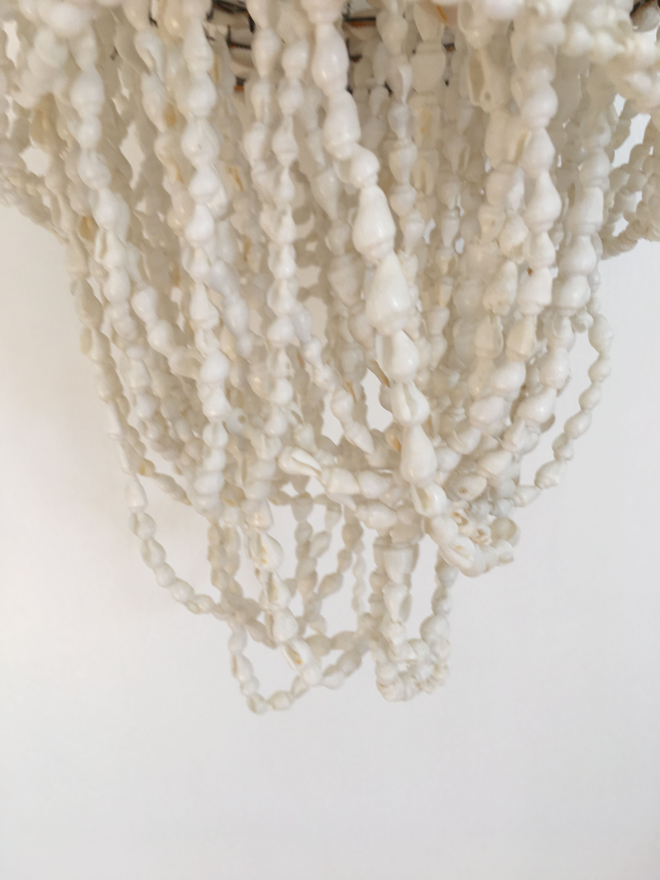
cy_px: 440
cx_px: 330
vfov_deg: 61.7
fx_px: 737
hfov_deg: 48.2
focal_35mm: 29
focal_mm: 4.15
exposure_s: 1/50
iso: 25
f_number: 2.2
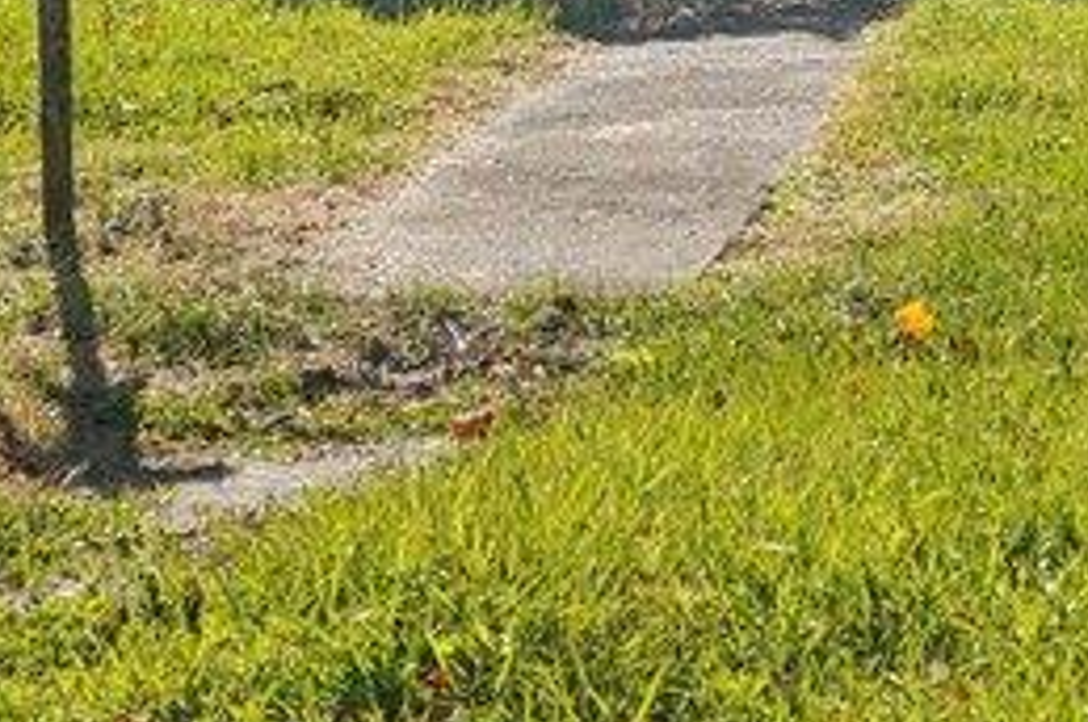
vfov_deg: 4.7
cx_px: 1794
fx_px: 8361
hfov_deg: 7.3
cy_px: -1484
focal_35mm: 277
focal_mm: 35
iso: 100
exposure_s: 1/250
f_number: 8
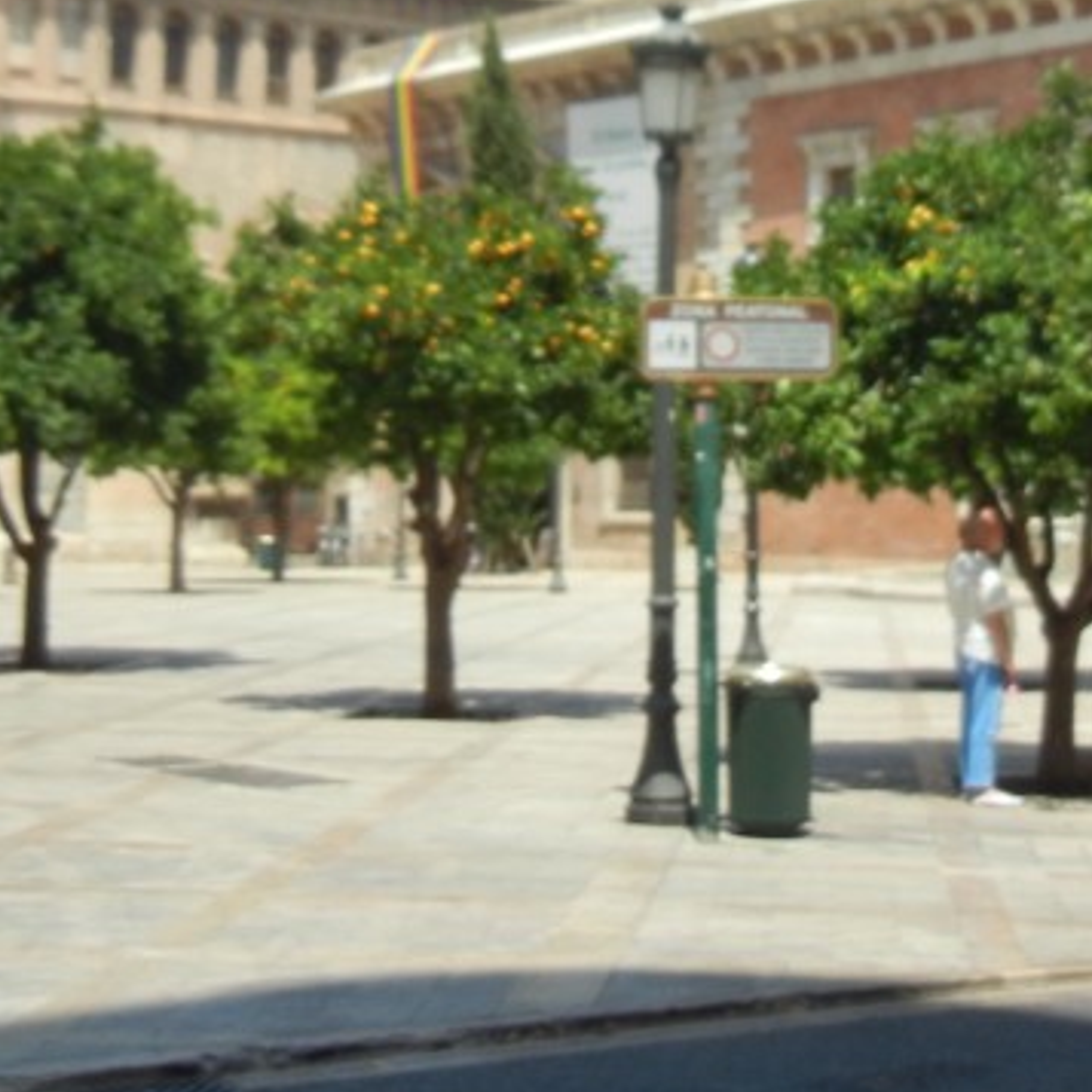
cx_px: 633
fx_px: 2712
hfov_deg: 22.7
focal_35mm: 76
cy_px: 98
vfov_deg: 22.2
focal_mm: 5.4
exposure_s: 1/270
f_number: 7
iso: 160
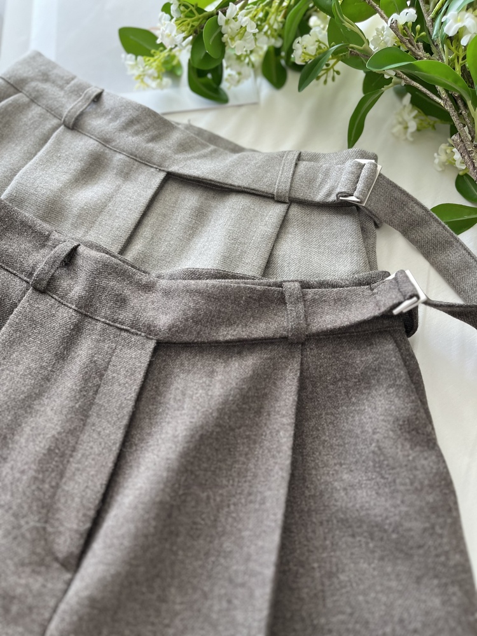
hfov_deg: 53.1
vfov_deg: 67.3
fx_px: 478
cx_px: 238
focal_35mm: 26
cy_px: 318
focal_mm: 5.1
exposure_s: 1/85
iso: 125
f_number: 1.6
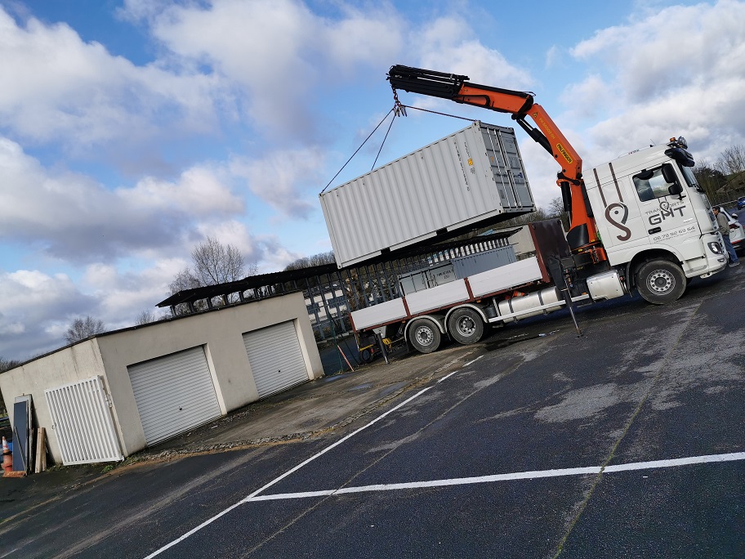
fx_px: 581
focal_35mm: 27
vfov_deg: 51.4
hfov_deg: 65.3
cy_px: 280
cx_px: 372
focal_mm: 5.56
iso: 50
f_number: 1.6
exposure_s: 1/3115
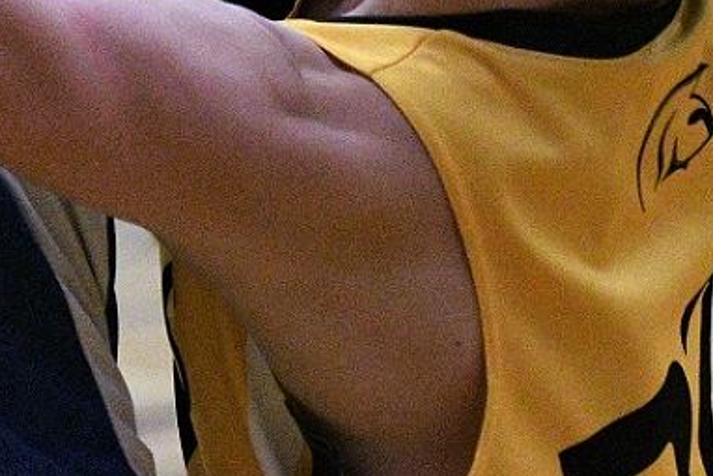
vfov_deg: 4.7
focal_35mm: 291
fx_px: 5765
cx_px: -44
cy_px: -168
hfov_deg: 7.0
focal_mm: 70
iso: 8000
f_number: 2.8
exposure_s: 1/1000
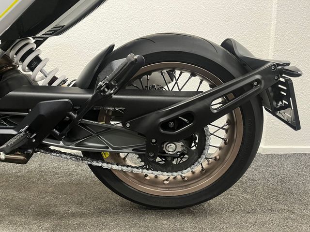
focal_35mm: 26
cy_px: 116
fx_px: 233
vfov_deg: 53.1
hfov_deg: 67.3
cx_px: 155
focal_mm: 5.1
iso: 400
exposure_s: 1/50
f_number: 1.6
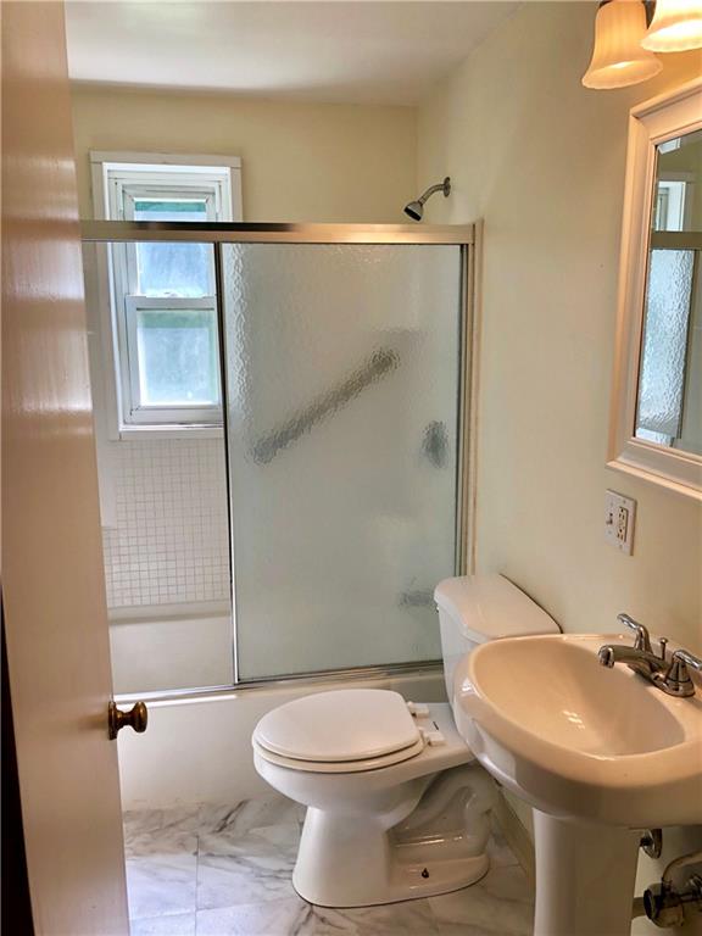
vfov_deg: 63.4
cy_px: 468
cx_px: 351
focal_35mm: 28
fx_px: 757
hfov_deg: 49.7
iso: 50
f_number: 1.8
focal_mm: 4
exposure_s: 1/120
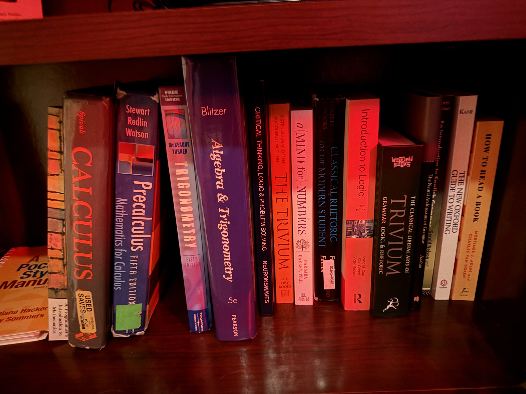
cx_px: 263
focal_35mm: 24
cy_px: 197
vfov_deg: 56.8
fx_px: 365
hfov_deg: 71.6
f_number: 1.78
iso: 1250
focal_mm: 6.76
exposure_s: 1/5
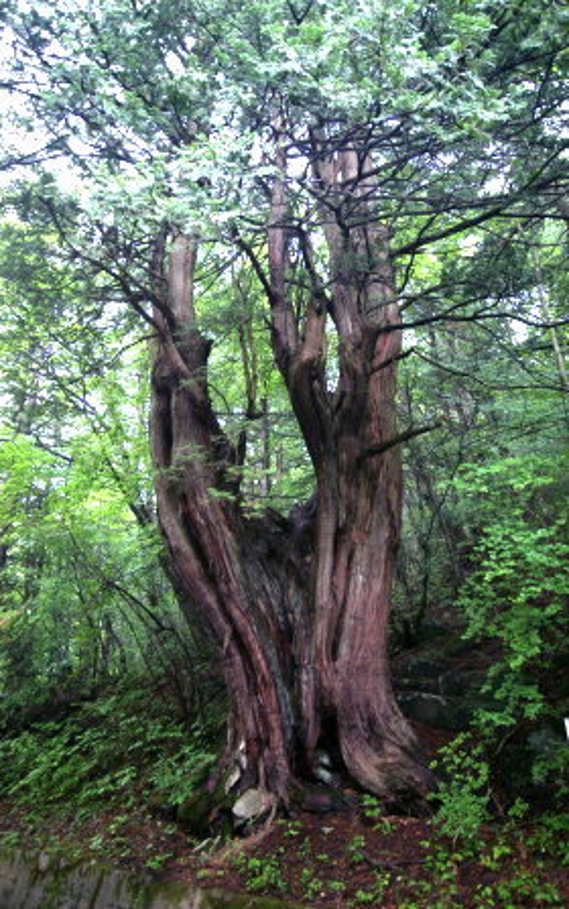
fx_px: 619
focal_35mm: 25
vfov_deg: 72.5
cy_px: 454
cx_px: 306
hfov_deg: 49.3
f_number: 3.5
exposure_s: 1/30
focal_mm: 24
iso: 400
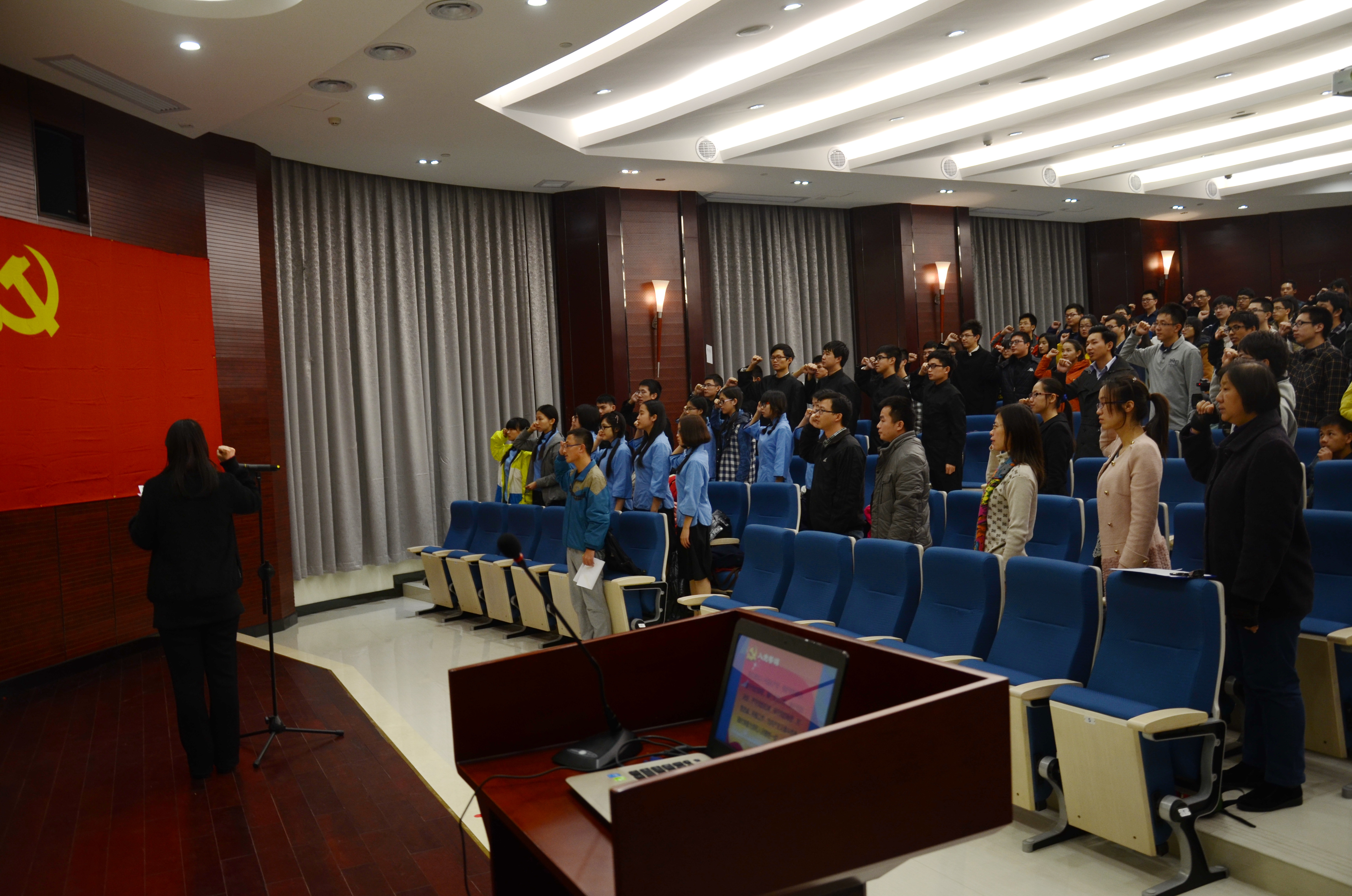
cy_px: 448
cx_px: 676
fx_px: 1012
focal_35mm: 27
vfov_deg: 47.7
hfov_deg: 67.5
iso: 320
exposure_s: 1/50
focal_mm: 18
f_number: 3.5
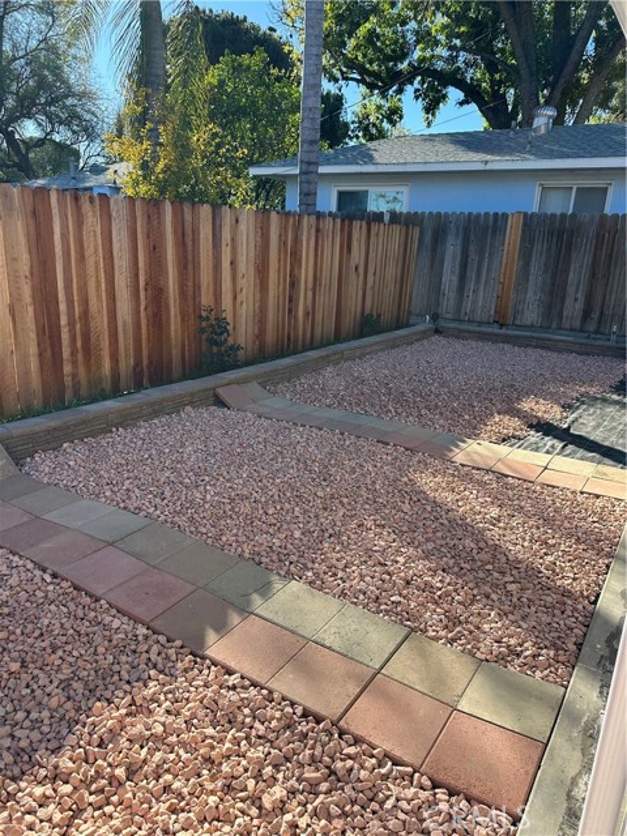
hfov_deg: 56.8
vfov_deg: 71.6
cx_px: 314
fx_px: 580
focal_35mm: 24
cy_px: 418
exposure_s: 1/1473
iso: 80
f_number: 1.78
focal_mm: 6.86
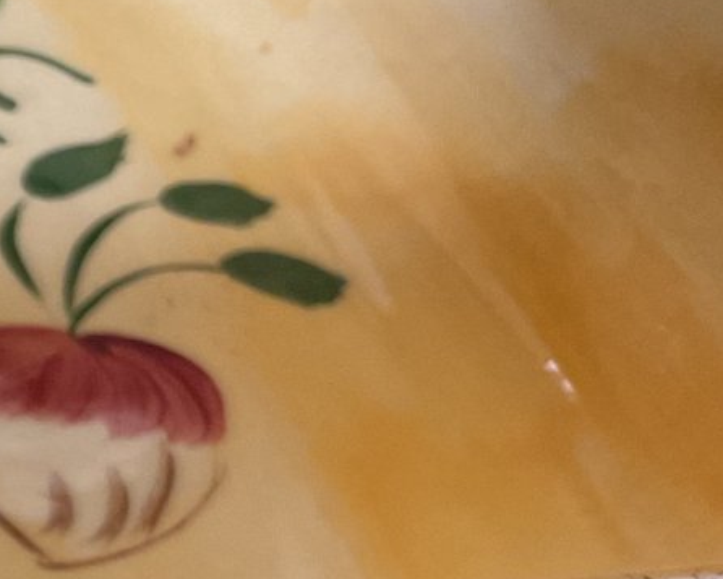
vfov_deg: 15.4
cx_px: -498
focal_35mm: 96
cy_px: 721
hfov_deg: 17.1
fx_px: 2055
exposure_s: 1/50
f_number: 1.8
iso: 125
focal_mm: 3
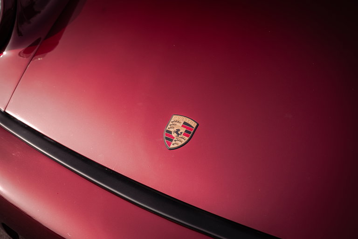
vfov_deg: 29.2
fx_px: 457
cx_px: 179
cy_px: 120
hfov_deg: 42.7
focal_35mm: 46
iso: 80
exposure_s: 1/160
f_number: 5
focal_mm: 46
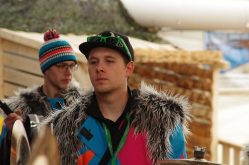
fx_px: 2070
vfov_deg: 4.6
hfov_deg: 6.9
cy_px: 82
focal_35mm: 300
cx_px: 124
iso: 3200
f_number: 10
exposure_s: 1/250
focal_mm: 200
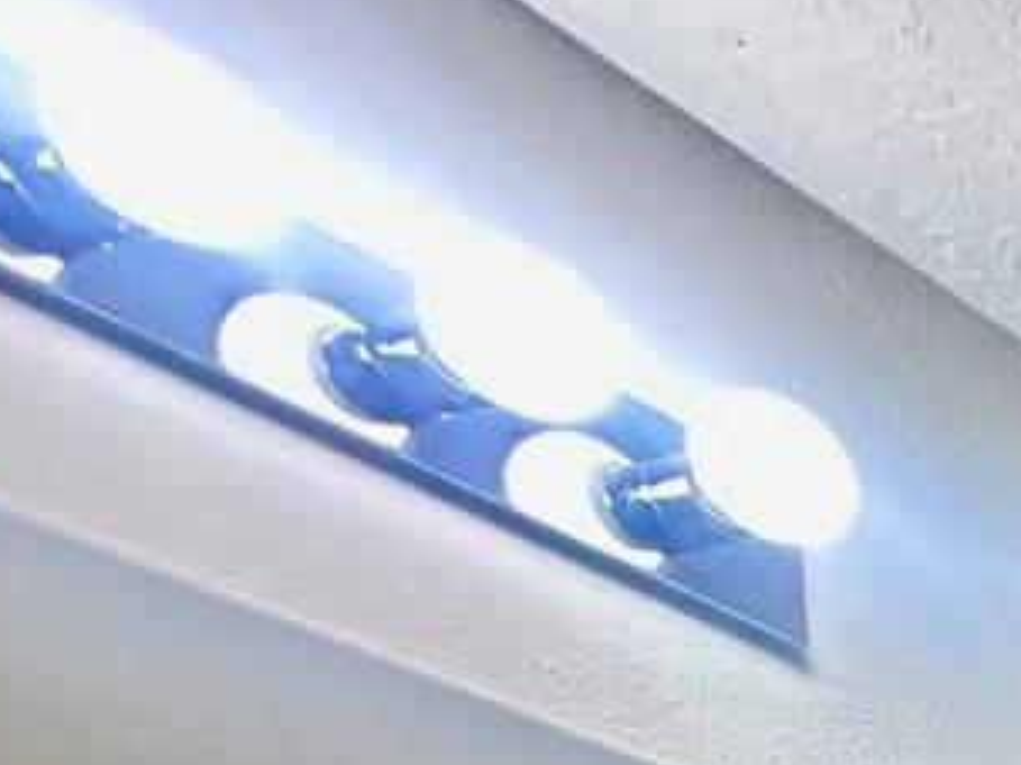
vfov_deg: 14.0
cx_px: 2490
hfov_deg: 14.8
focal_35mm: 74
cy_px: 1833
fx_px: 2182
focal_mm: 2.22
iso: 200
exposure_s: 1/120
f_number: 2.2
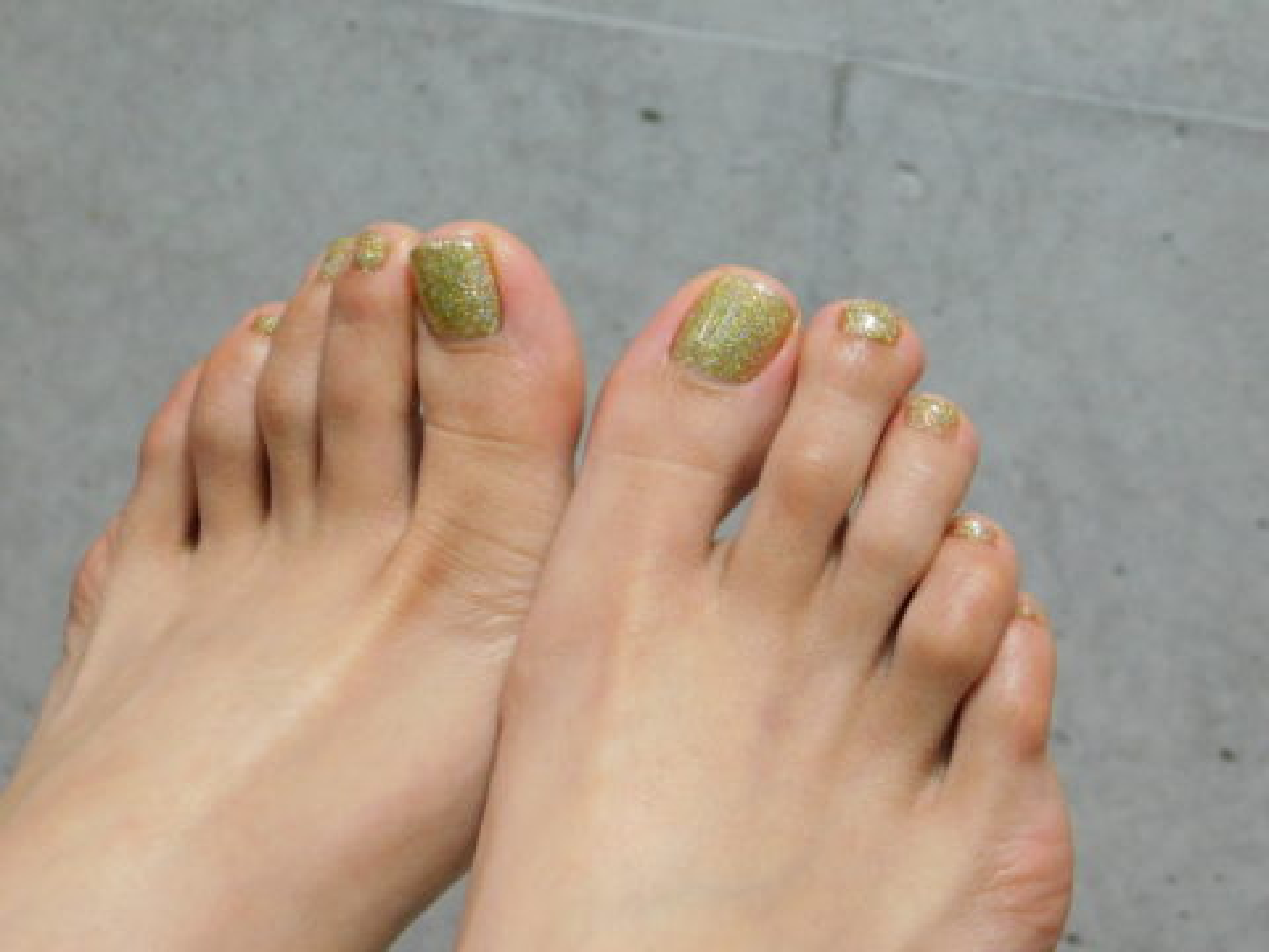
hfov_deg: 10.7
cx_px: 634
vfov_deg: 8.1
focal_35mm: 184
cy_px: 476
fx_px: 6745
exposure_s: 1/30
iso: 800
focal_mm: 32.7
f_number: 5.4
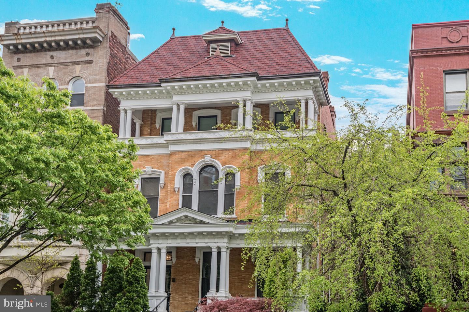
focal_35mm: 35
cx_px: 234
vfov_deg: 37.9
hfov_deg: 54.4
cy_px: 156
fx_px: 456
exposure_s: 1/160
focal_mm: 35
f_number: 8
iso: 400
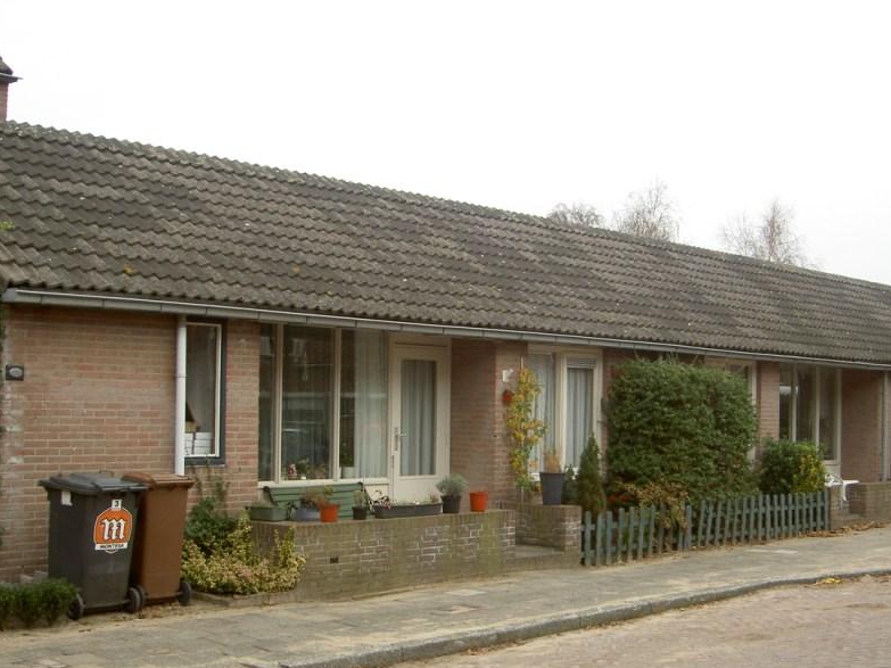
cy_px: 419
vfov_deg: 28.4
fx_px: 1313
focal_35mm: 51
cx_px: 506
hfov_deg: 37.4
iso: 100
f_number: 2.8
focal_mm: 8
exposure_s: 1/60
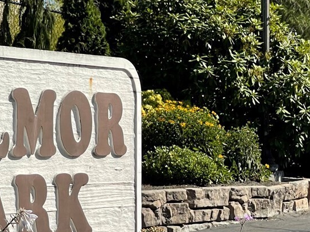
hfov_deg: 10.5
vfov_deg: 7.9
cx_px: 225
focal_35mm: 188
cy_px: 231
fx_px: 1684
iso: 20
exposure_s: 1/1004
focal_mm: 7.5
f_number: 2.2
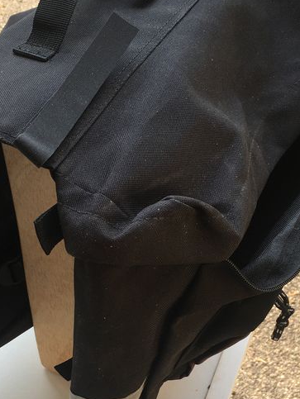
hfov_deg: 24.4
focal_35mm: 60
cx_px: 121
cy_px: 273
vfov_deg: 31.8
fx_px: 692
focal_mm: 4.15
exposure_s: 1/283
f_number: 2.2
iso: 25
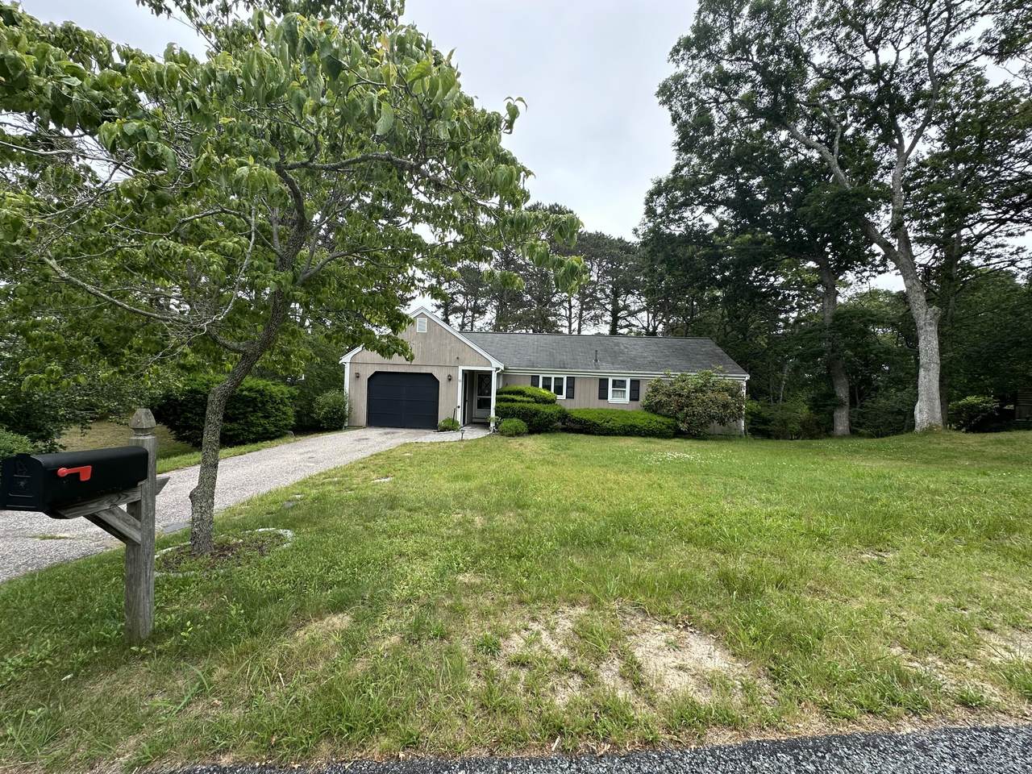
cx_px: 516
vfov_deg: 85.7
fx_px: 417
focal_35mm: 14
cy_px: 387
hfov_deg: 102.1
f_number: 2.2
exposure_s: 1/666
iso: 40
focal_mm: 2.22
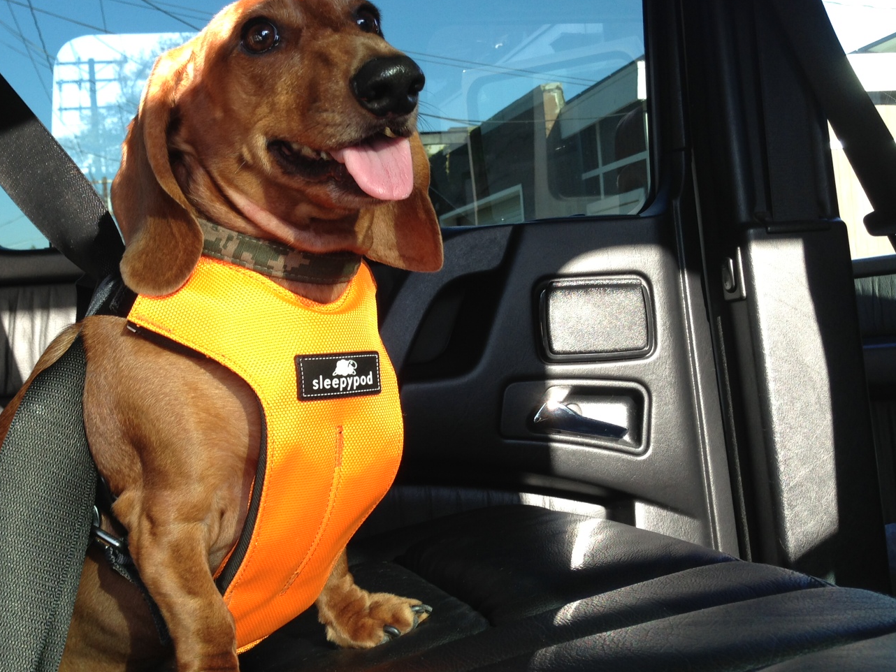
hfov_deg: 44.4
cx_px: 338
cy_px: 295
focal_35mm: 42
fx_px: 1087
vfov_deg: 34.3
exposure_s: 1/126
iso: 50
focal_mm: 4.13
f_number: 2.4
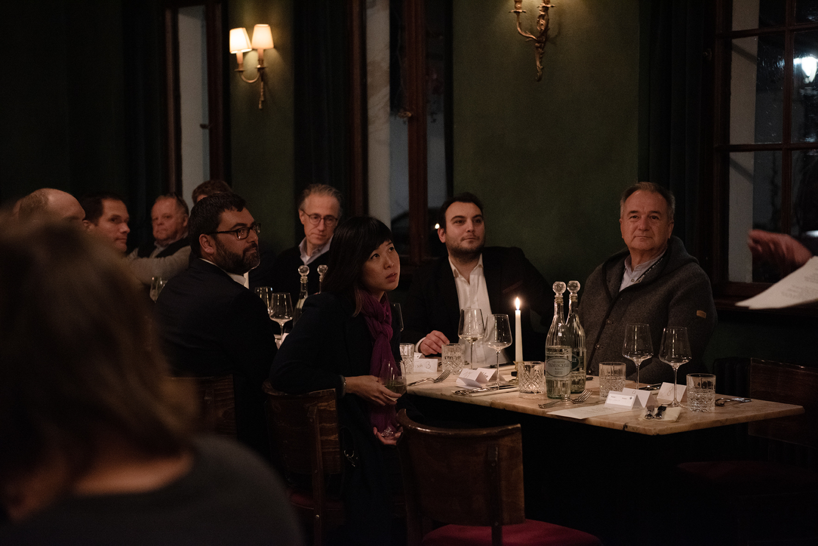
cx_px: 409
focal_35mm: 70
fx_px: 1591
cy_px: 273
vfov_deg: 19.5
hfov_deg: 28.8
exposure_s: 1/50
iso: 1600
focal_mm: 70
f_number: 3.5
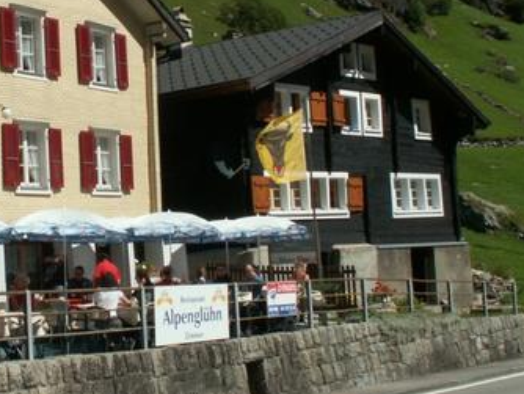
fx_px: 1015
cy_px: 141
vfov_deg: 21.9
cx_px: 105
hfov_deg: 28.3
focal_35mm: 67
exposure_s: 1/250
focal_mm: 5.86
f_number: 7.1
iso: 50
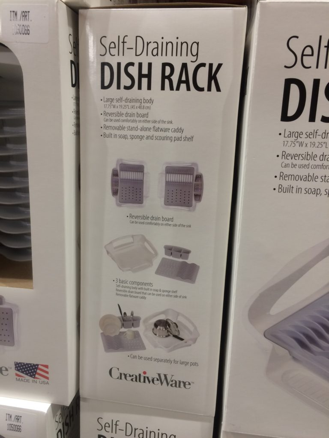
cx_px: 164
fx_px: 367
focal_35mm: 29
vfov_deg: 61.7
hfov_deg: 48.2
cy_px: 219
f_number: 2.2
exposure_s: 1/30
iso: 64
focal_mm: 4.15
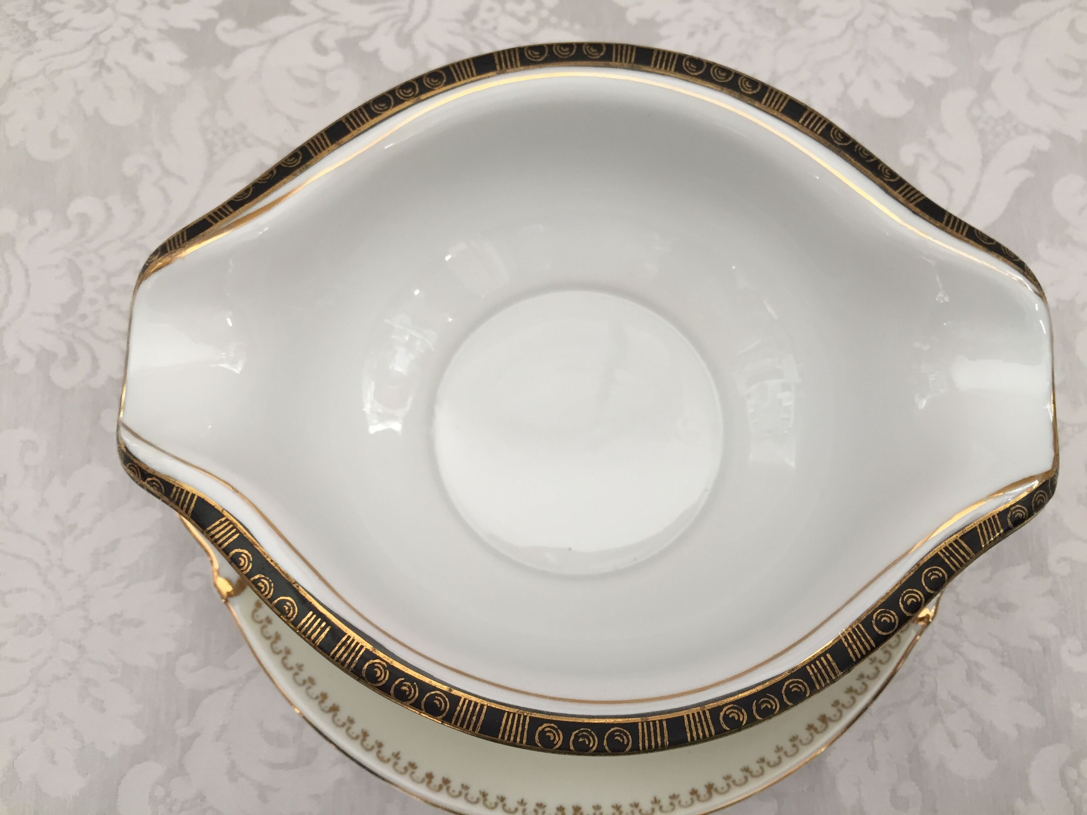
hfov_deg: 61.7
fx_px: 911
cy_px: 408
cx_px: 544
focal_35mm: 29
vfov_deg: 48.2
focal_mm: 4.15
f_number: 2.2
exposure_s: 1/33
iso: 40
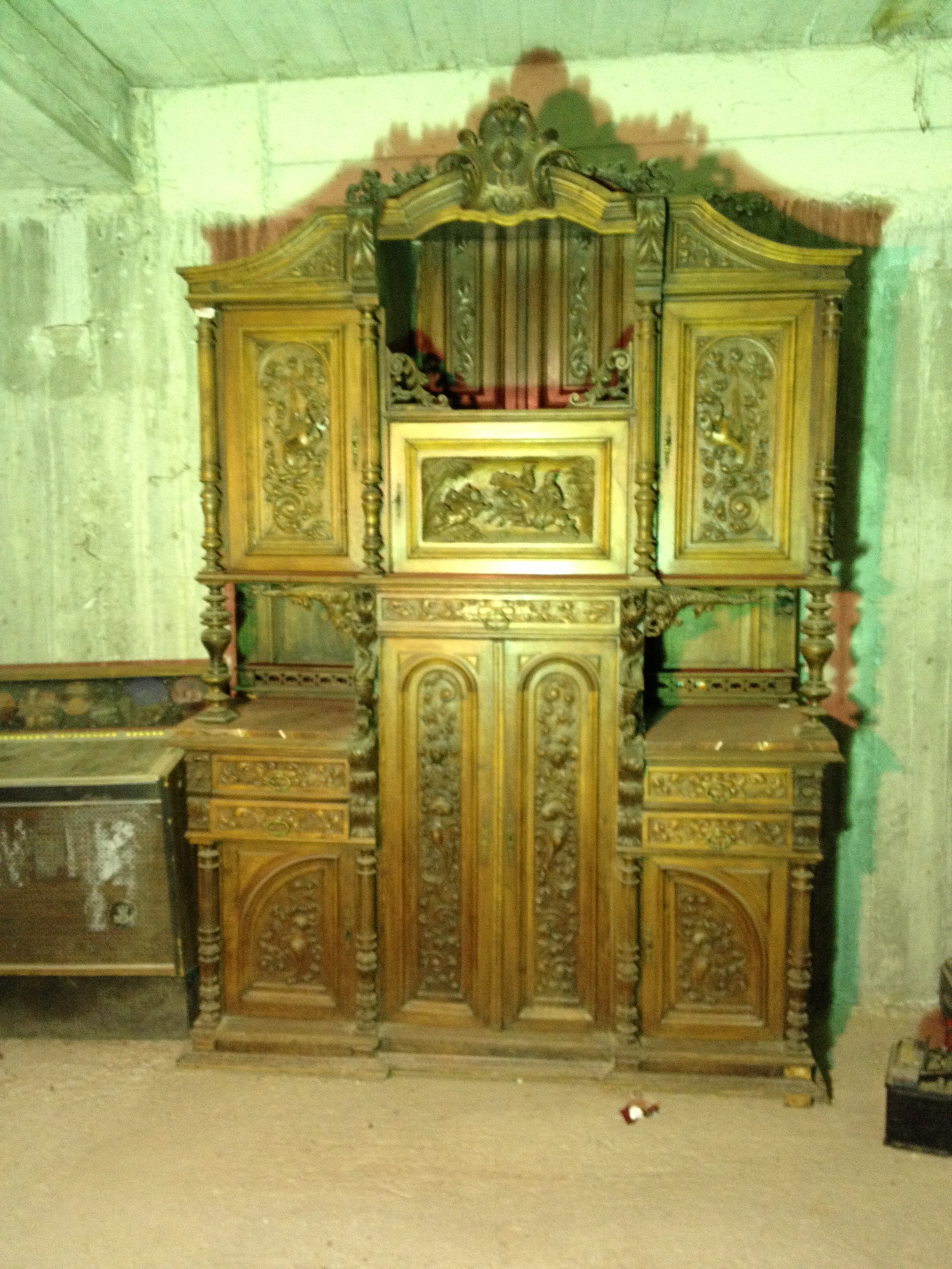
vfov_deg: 52.6
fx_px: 1283
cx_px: 476
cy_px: 634
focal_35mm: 35
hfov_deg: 40.7
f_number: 2.4
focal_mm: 4.28
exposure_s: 1/20
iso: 250
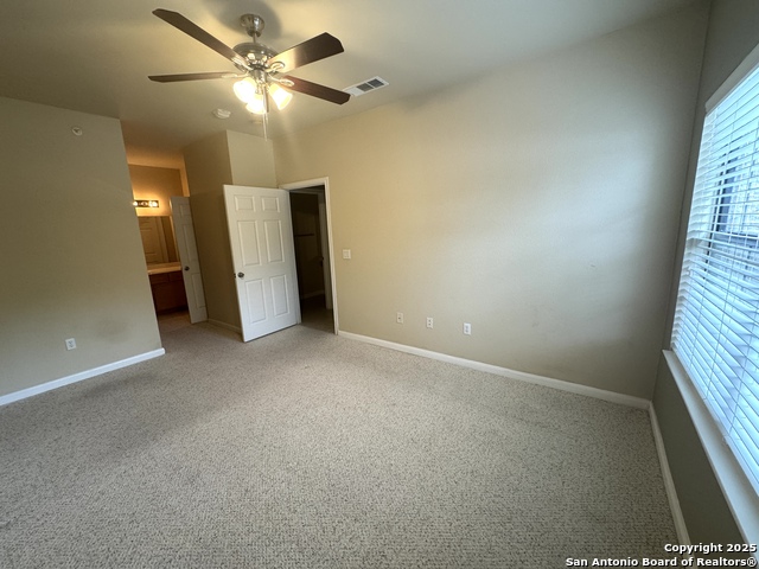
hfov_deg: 102.1
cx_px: 380
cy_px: 284
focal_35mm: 14
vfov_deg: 85.7
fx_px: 307
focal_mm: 2.22
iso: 200
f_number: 2.2
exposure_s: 1/60
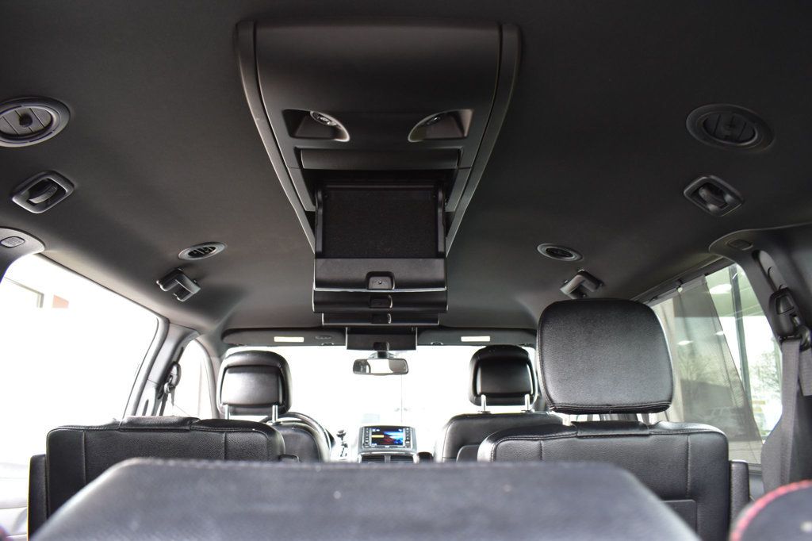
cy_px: 270
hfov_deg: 67.4
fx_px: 609
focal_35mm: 27
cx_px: 406
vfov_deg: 47.9
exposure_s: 1/15
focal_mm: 18
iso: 1000
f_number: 6.3
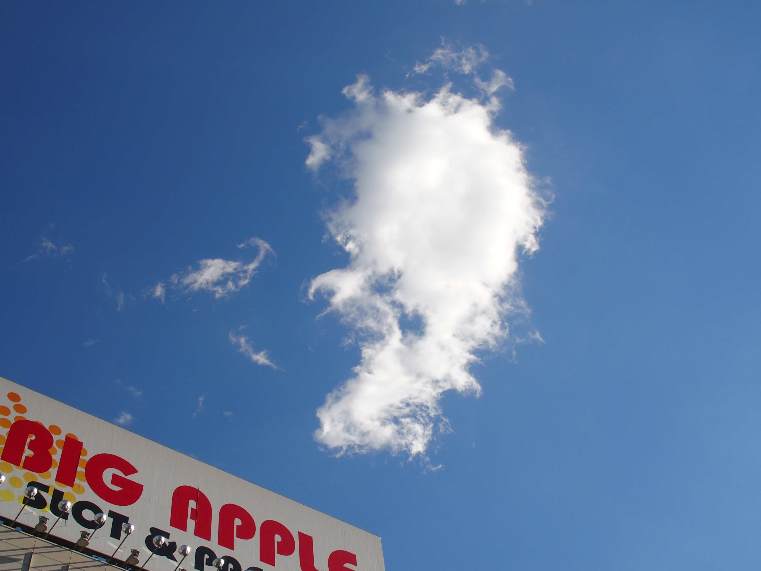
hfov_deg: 41.2
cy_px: 286
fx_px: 1011
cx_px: 380
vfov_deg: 31.5
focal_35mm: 46
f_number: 5.6
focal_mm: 9.8
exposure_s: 1/640
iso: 100
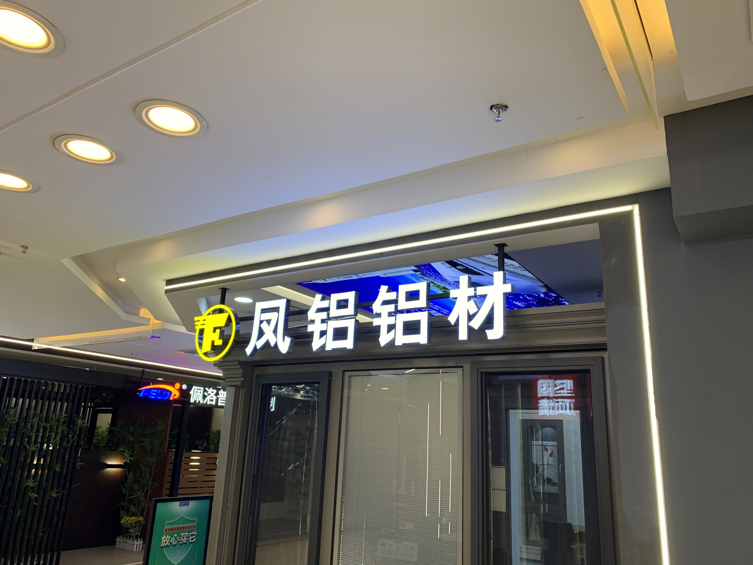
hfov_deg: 67.3
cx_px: 376
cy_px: 282
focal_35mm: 26
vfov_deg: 53.1
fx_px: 566
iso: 40
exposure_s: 1/122
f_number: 1.8
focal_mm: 4.25
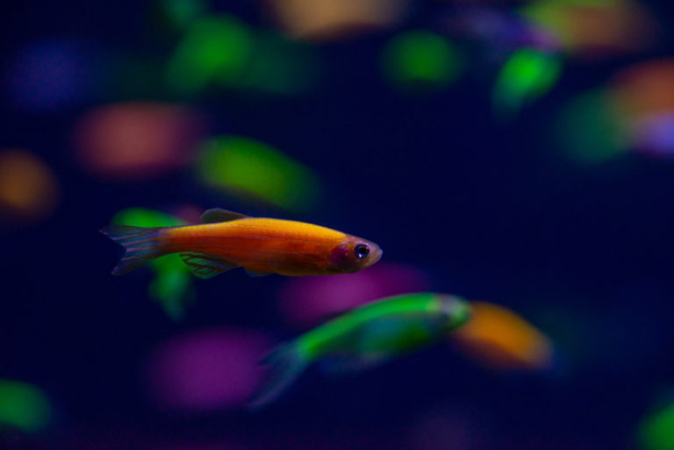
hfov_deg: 19.4
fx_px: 1967
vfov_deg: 13.1
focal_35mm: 105
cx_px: 337
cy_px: 225
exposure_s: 1/200
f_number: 8
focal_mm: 105
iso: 800
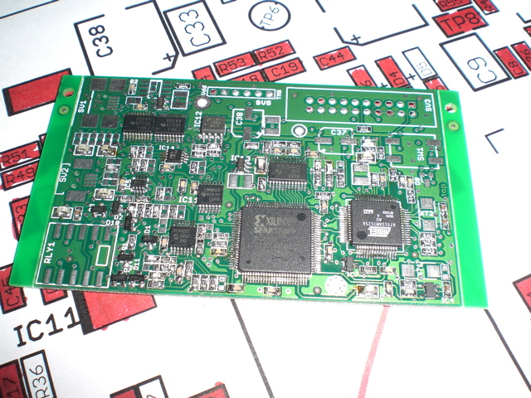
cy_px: 199
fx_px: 583
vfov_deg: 37.7
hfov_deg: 49.0
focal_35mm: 38
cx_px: 266
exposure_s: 1/60
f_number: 4.4
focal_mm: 6.3
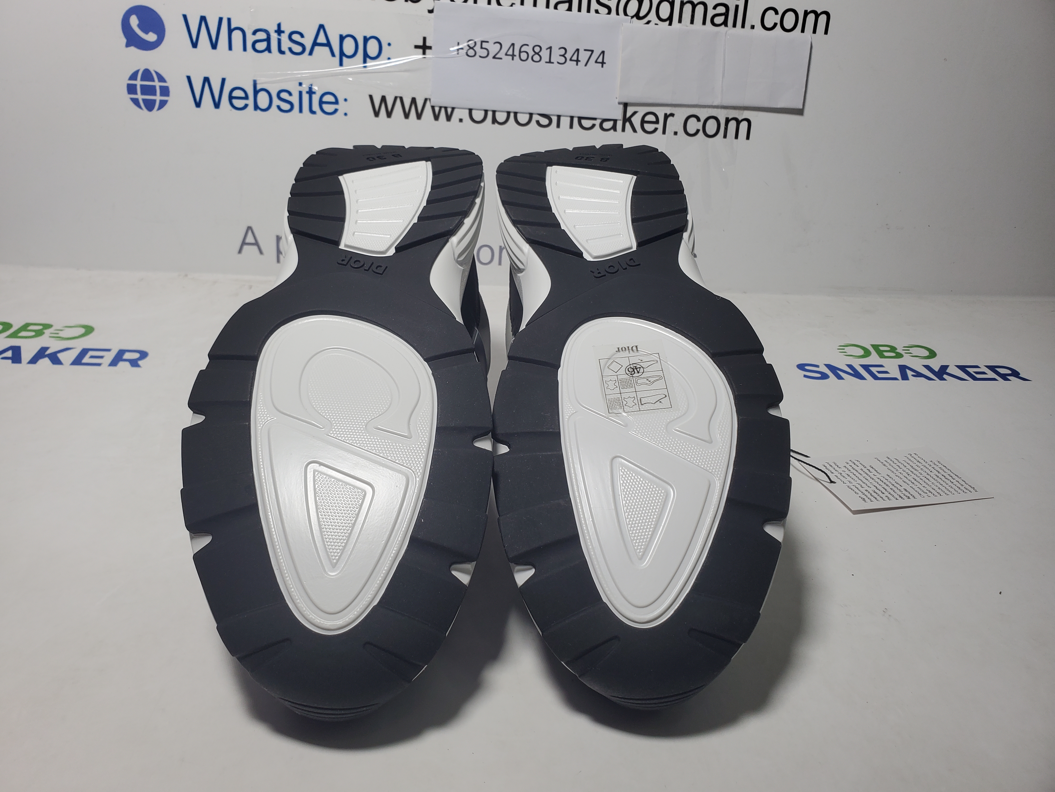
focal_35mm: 26
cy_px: 396
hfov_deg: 67.3
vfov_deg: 53.1
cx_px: 528
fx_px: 792
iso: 50
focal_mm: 4.3
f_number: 2.4
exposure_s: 1/291
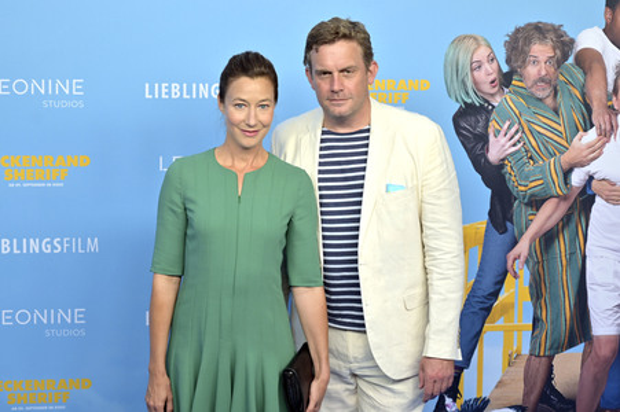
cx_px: 310
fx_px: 1205
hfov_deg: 28.9
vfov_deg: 19.4
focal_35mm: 70
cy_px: 206
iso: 160
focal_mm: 70
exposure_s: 1/200
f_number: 4
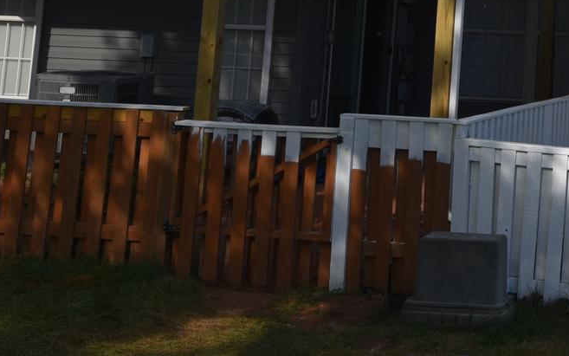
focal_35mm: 89
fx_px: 1380
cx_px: 704
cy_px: -168
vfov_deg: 13.8
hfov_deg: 21.4
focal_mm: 28
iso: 100
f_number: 11
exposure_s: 1/200
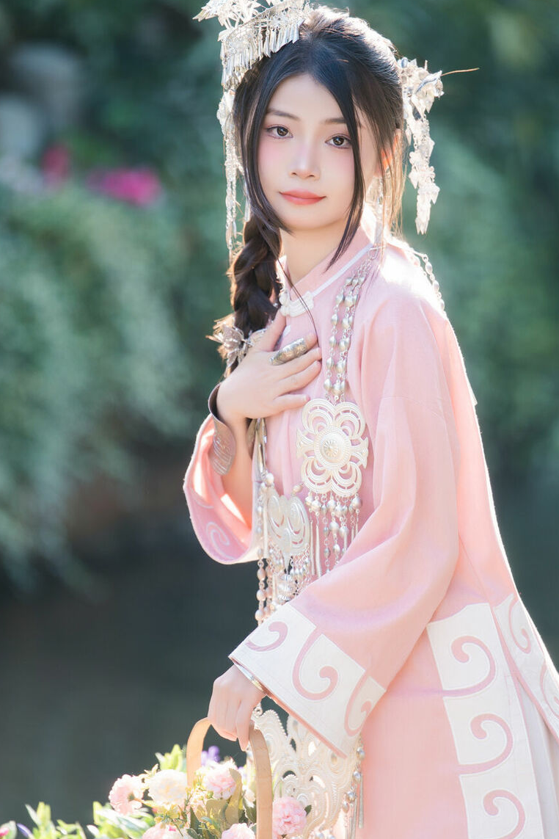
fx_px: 4332
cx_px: 329
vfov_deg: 11.1
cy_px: 455
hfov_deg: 7.4
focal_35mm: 186
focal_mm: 135
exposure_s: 1/125
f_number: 2.8
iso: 100
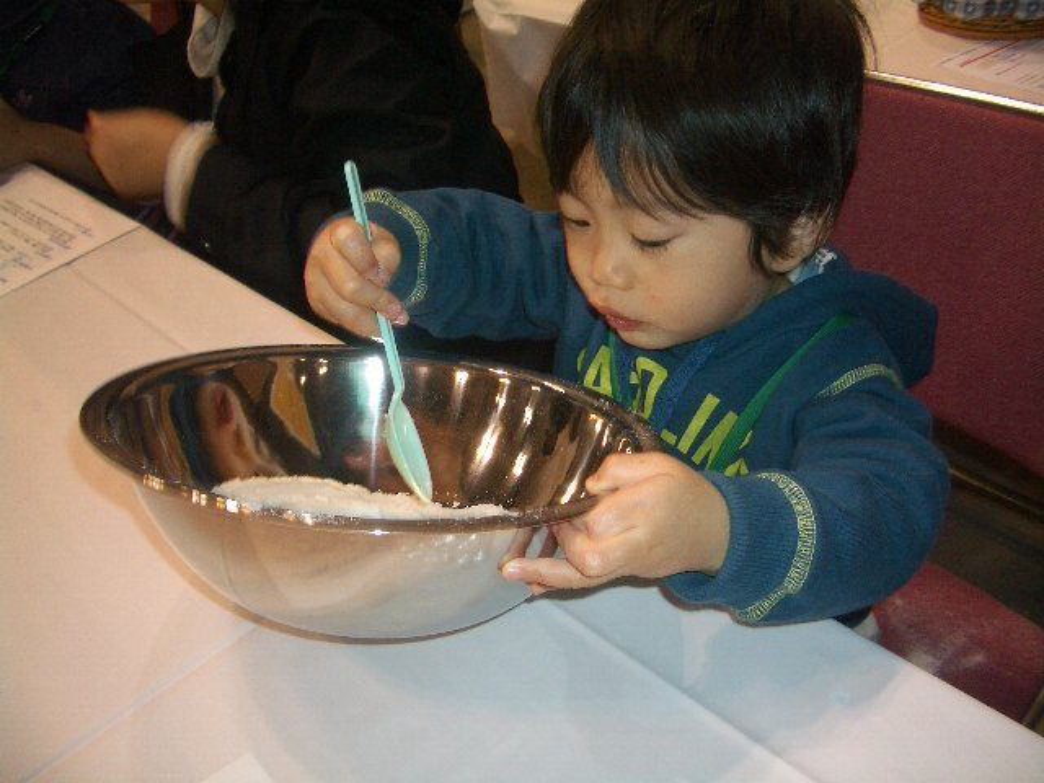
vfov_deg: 40.7
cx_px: 522
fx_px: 1056
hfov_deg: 52.6
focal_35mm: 35
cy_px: 392
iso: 100
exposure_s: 1/60
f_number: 2.6
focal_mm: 5.8
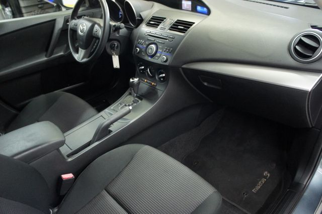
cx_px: 161
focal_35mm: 27
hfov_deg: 67.4
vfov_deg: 47.9
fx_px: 241
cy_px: 107
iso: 1600
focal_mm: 18
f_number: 3.5
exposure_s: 1/25
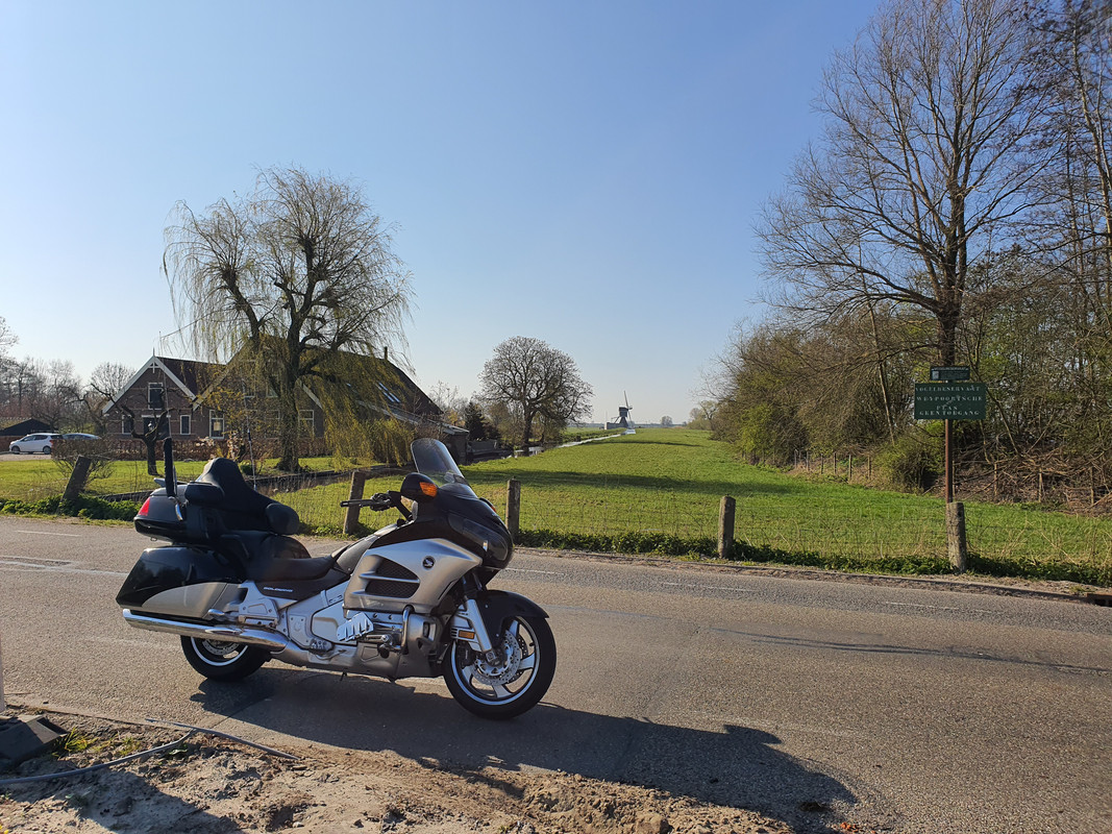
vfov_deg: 53.1
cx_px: 556
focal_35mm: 26
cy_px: 417
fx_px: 835
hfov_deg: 67.3
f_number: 2.4
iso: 50
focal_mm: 4.3
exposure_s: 1/3008
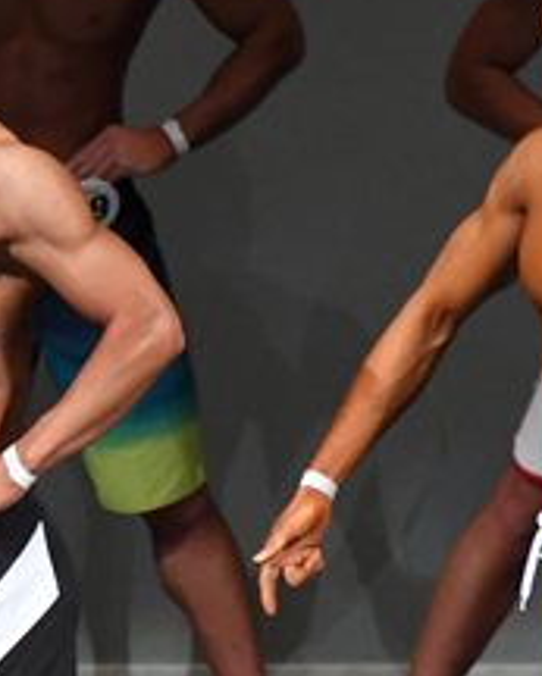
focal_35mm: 1058
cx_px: -208
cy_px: 560
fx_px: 21199
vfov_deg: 1.8
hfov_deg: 1.5
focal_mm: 210
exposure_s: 1/400
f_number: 5.6
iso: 4000
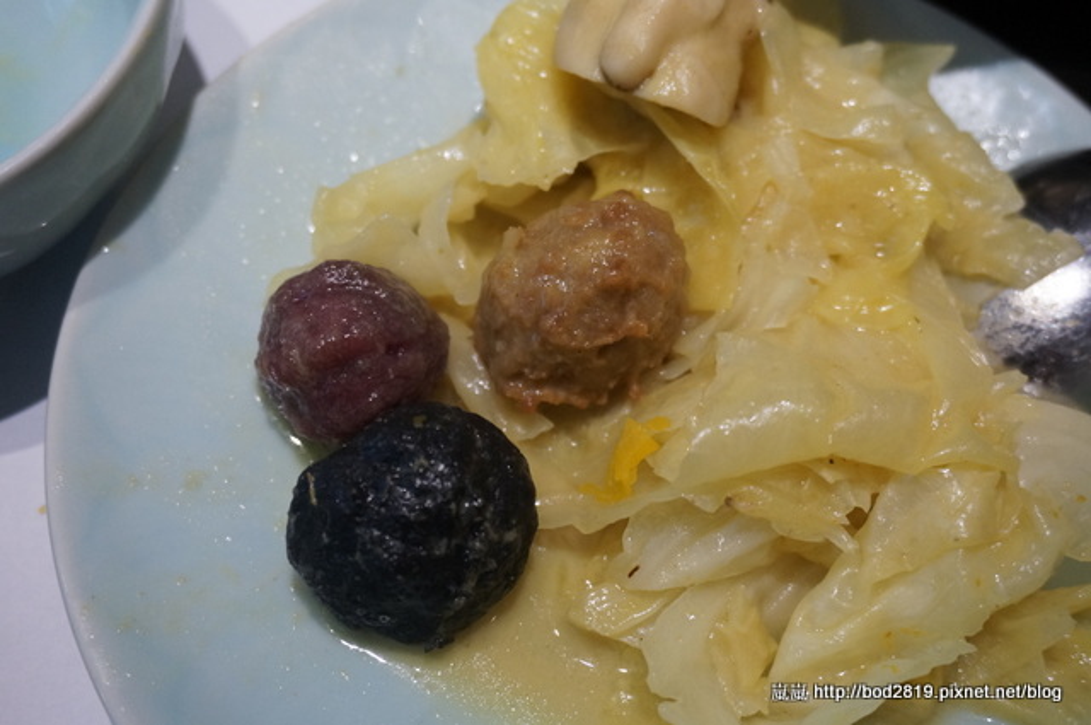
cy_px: 362
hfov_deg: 46.5
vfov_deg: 31.8
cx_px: 546
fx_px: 1271
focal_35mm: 42
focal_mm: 28
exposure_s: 1/60
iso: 1250
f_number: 4.5
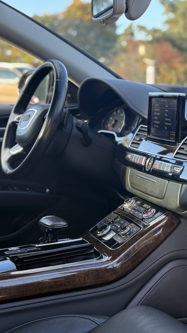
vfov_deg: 30.2
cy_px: 166
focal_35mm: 70
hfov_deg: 17.1
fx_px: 617
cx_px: 144
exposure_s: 1/150
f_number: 1.78
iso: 64
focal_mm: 6.76
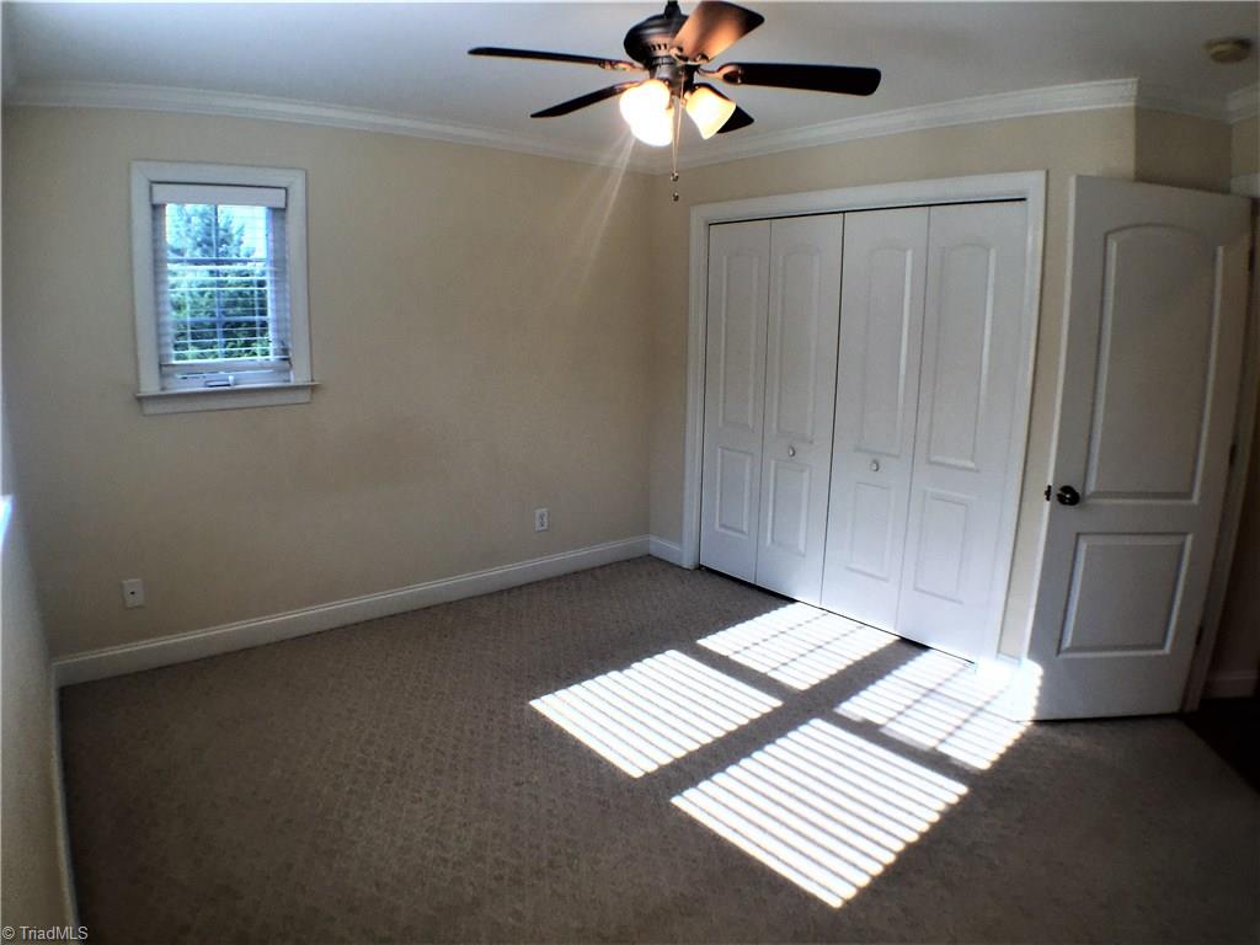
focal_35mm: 29
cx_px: 630
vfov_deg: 48.2
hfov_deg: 61.7
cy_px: 472
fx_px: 1056
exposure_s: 1/215
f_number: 2.2
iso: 32
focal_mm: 4.15
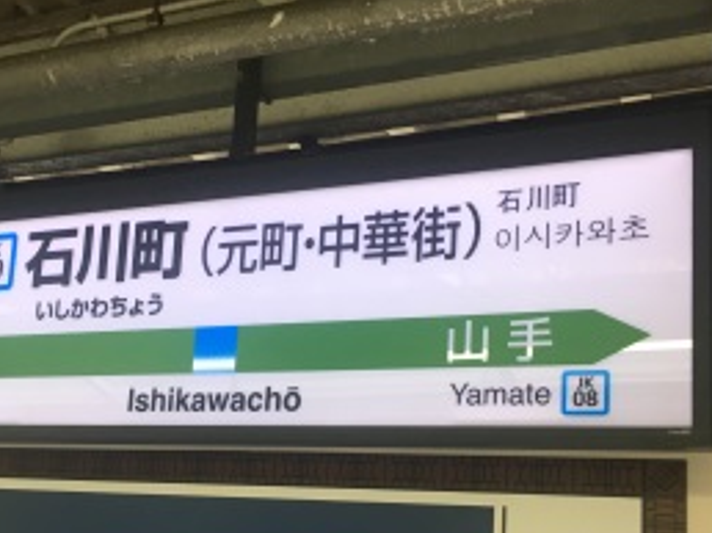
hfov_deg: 35.2
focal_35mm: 54
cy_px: 370
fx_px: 1110
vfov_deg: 26.8
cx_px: 237
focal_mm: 4.15
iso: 25
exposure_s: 1/30
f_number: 2.2
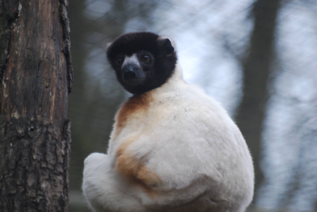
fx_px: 3967
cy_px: 106
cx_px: 158
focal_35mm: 450
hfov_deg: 4.6
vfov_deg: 3.1
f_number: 5.6
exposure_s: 1/160
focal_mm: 300
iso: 400
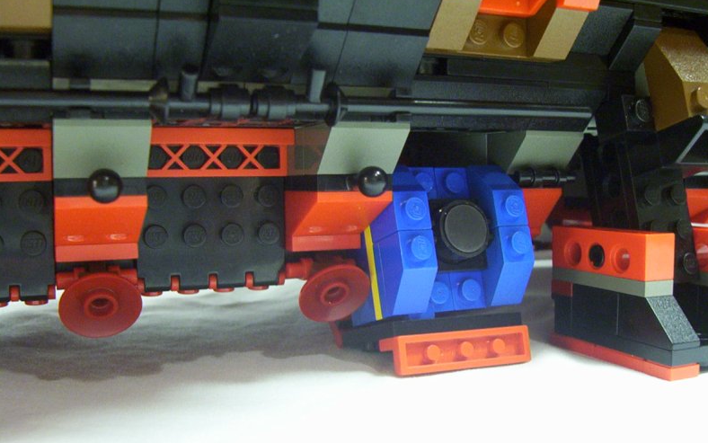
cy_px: 245
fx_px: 888
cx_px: 354
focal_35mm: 46
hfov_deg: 43.5
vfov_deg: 28.0
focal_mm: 5.77
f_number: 2.73
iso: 200
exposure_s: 1/8.59
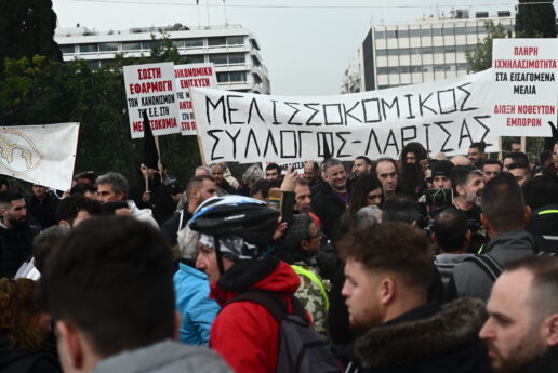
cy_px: 223
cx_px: 369
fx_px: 946
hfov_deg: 32.6
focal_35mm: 61
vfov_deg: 22.3
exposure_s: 1/2000
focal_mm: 45
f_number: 5
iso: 800
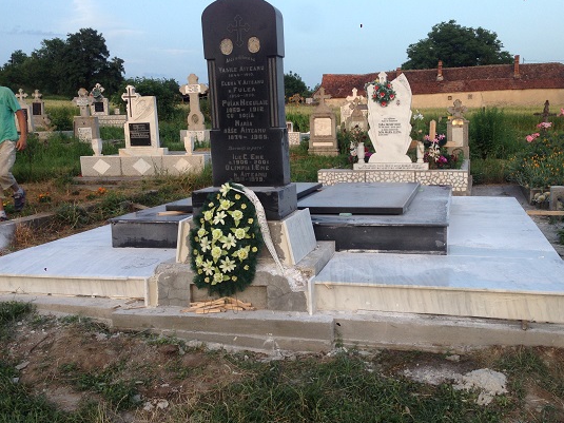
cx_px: 314
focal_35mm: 37
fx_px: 603
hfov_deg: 50.0
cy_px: 210
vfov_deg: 38.7
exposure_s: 1/120
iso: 50
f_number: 2.4
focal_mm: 4.12
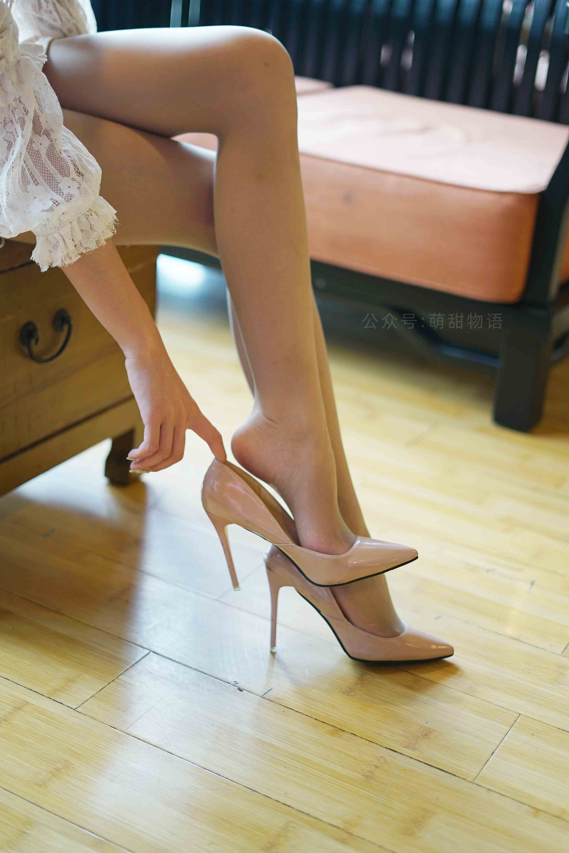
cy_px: 422
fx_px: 1208
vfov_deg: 38.9
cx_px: 279
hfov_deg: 26.5
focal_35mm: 51
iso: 250
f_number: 1.8
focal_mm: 50
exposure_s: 1/200
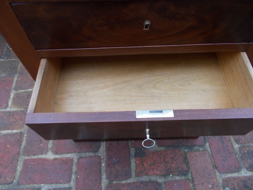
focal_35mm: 26
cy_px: 95
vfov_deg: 53.1
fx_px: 190
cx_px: 126
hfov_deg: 67.3
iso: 80
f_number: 3.2
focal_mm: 4.6
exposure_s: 1/100
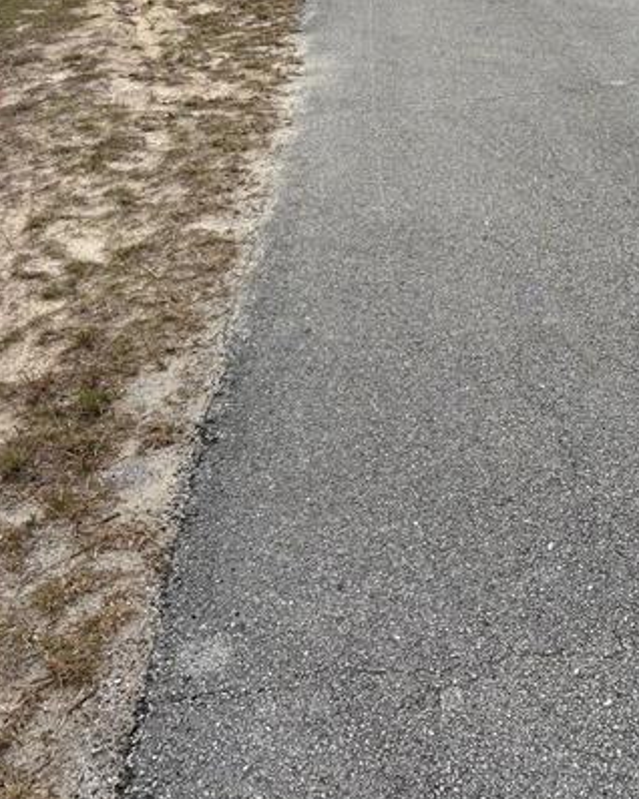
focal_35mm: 49
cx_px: 498
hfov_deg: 30.2
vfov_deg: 36.3
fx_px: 1159
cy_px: 122
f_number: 1.6
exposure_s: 1/1984
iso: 50
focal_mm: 5.96
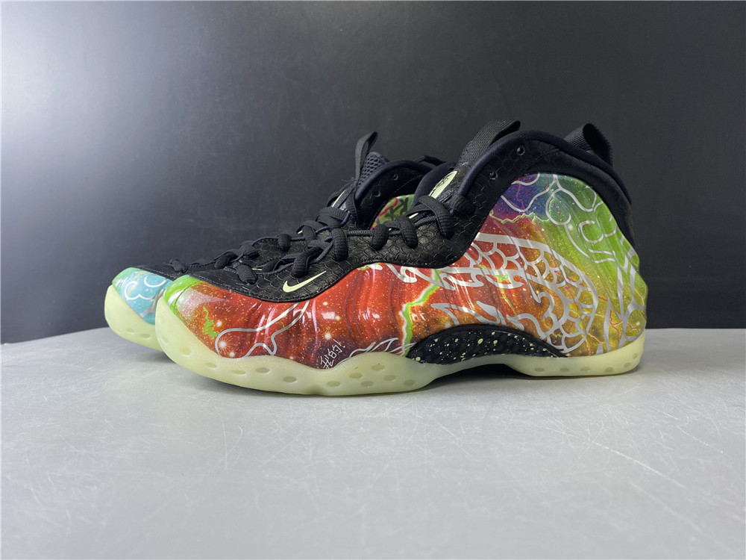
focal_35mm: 26
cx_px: 373
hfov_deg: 67.3
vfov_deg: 53.1
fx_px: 560
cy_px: 280
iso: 80
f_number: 1.8
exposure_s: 1/50
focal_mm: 4.25
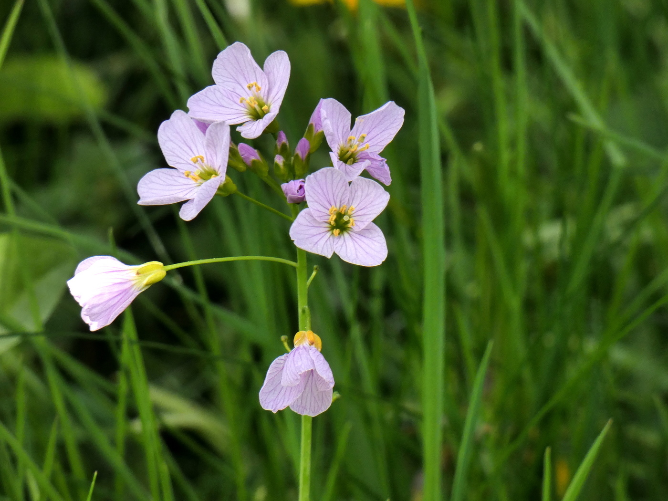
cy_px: 250
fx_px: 6754
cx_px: 334
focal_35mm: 350
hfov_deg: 5.7
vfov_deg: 4.2
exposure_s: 1/250
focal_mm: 62.7
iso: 80
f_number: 5.6
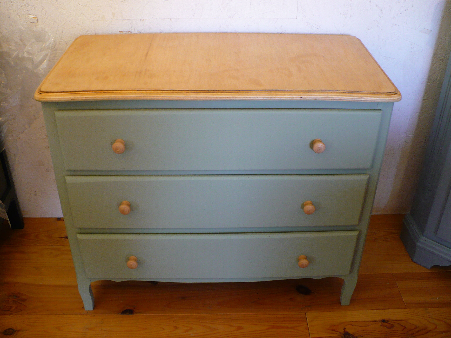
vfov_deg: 38.7
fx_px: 482
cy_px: 169
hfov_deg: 50.1
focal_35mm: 37
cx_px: 226
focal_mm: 6.1
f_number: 2.8
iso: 160
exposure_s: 1/30
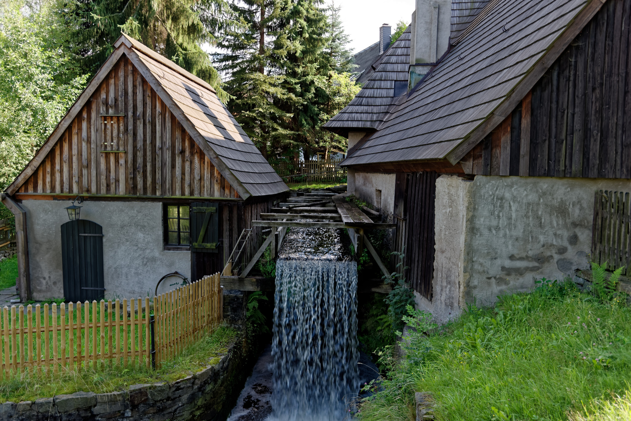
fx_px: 543
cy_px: 210
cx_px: 316
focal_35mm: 31
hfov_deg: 60.3
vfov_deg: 42.3
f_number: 5
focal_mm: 21
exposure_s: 1/100
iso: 200
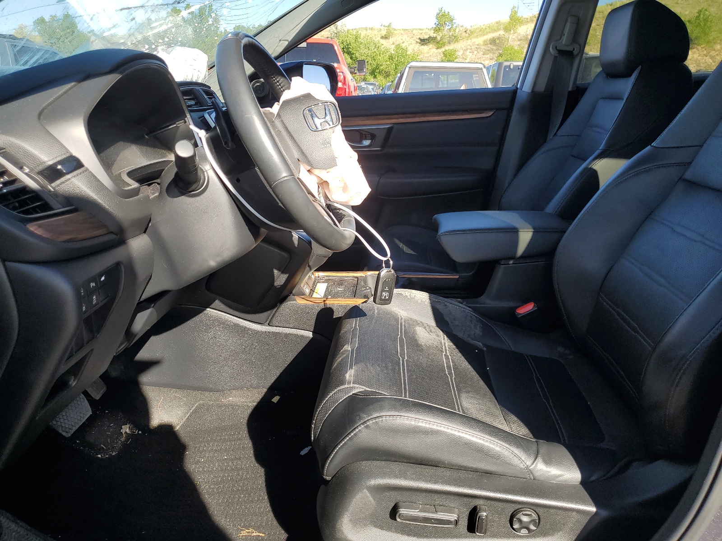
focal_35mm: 26
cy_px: 270
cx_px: 361
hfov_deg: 67.3
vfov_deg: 53.1
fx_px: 542
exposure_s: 1/833
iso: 50
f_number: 1.5
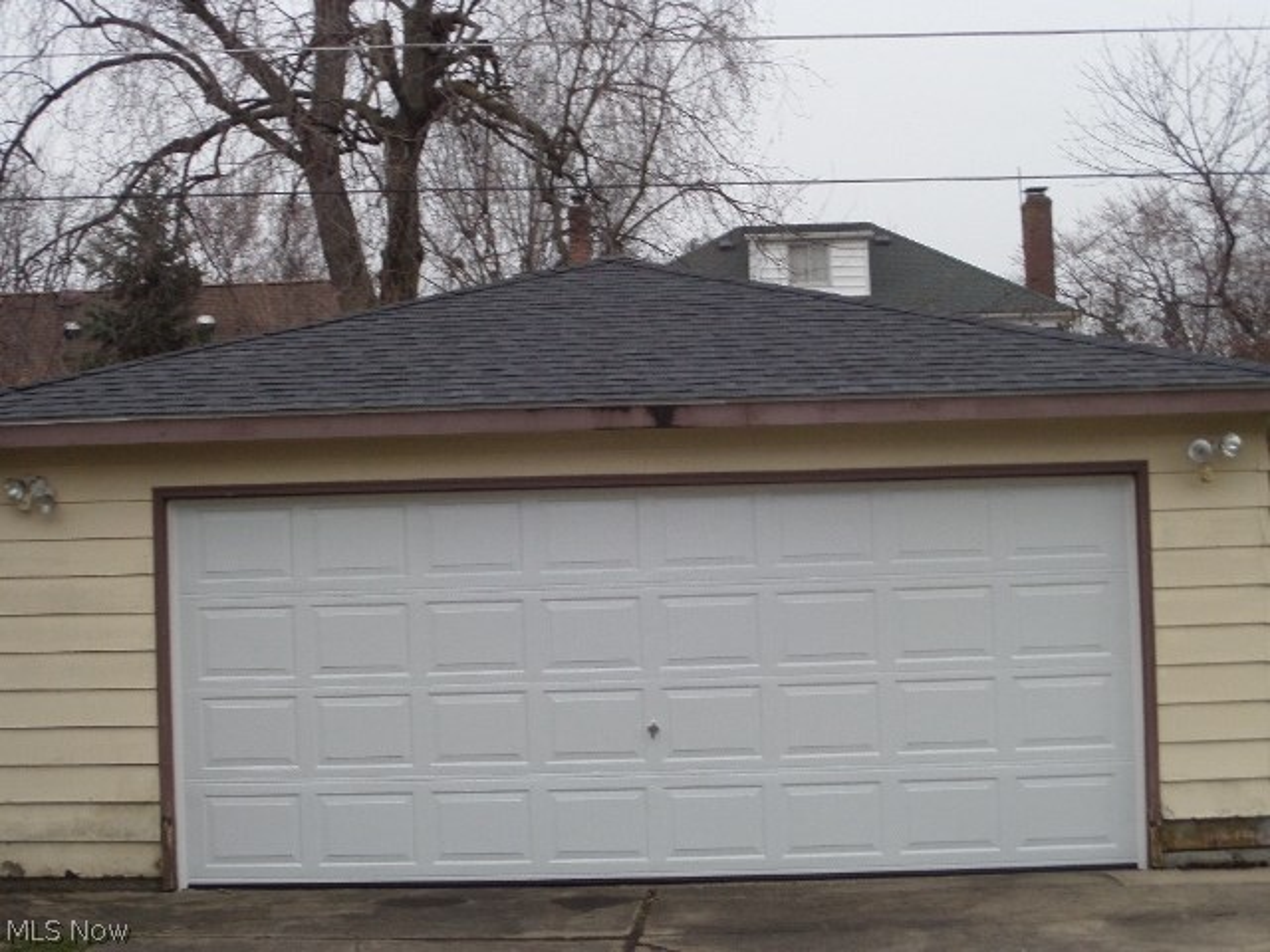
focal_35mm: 62
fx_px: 2275
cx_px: 635
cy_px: 476
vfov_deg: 23.7
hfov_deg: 31.2
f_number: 4
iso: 200
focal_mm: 10.2
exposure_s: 1/45
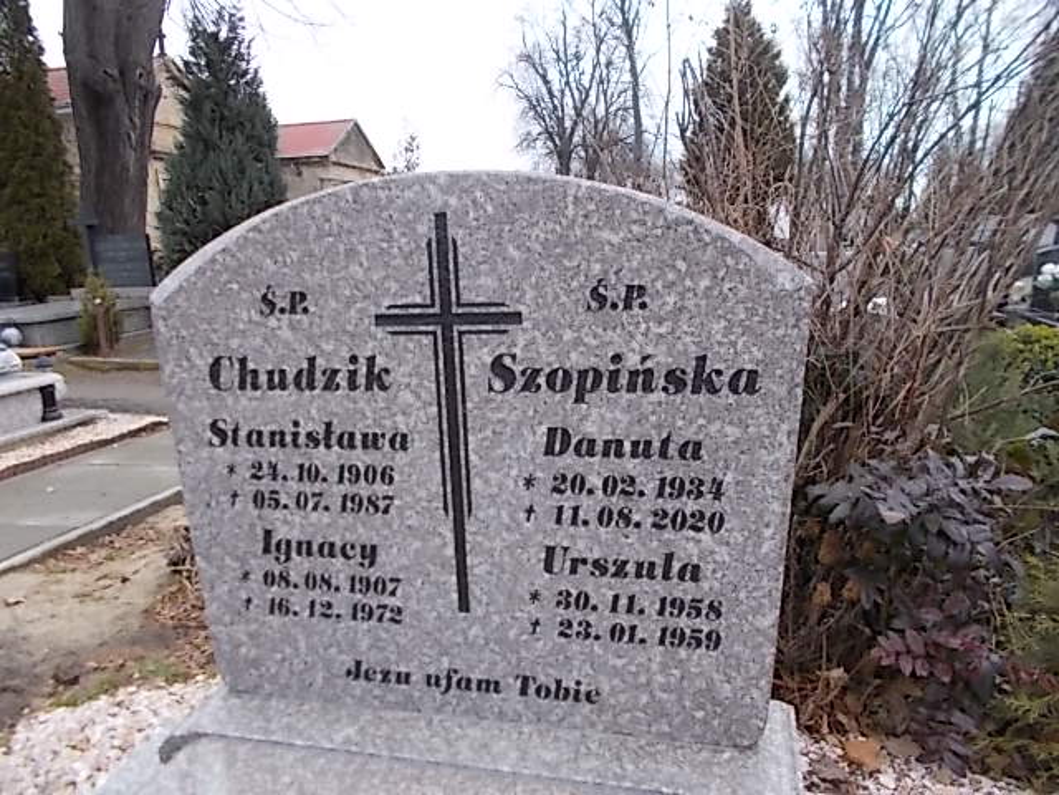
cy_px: 398
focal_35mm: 26
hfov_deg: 67.3
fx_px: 795
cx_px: 530
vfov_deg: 53.1
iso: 80
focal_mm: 4.6
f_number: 3.2
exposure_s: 1/125
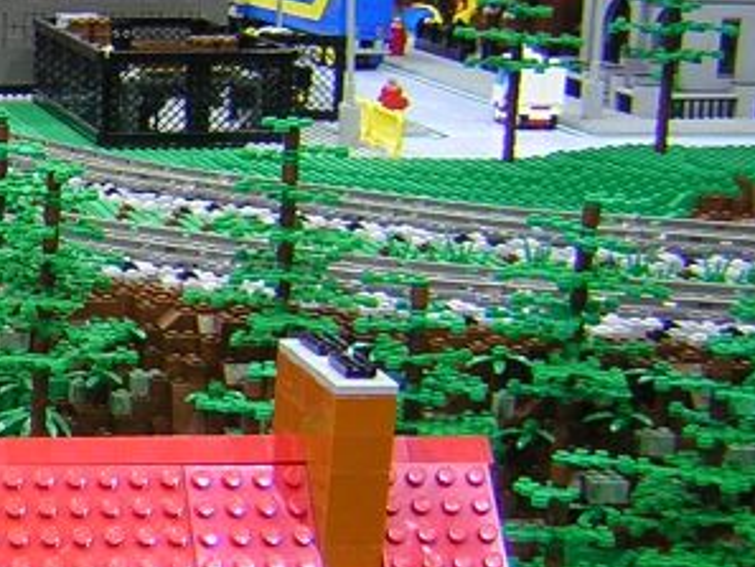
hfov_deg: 18.6
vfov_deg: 15.3
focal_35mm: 97
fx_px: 2116
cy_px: 313
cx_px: -254
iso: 100
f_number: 2.6
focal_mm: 4.7
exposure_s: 1/4
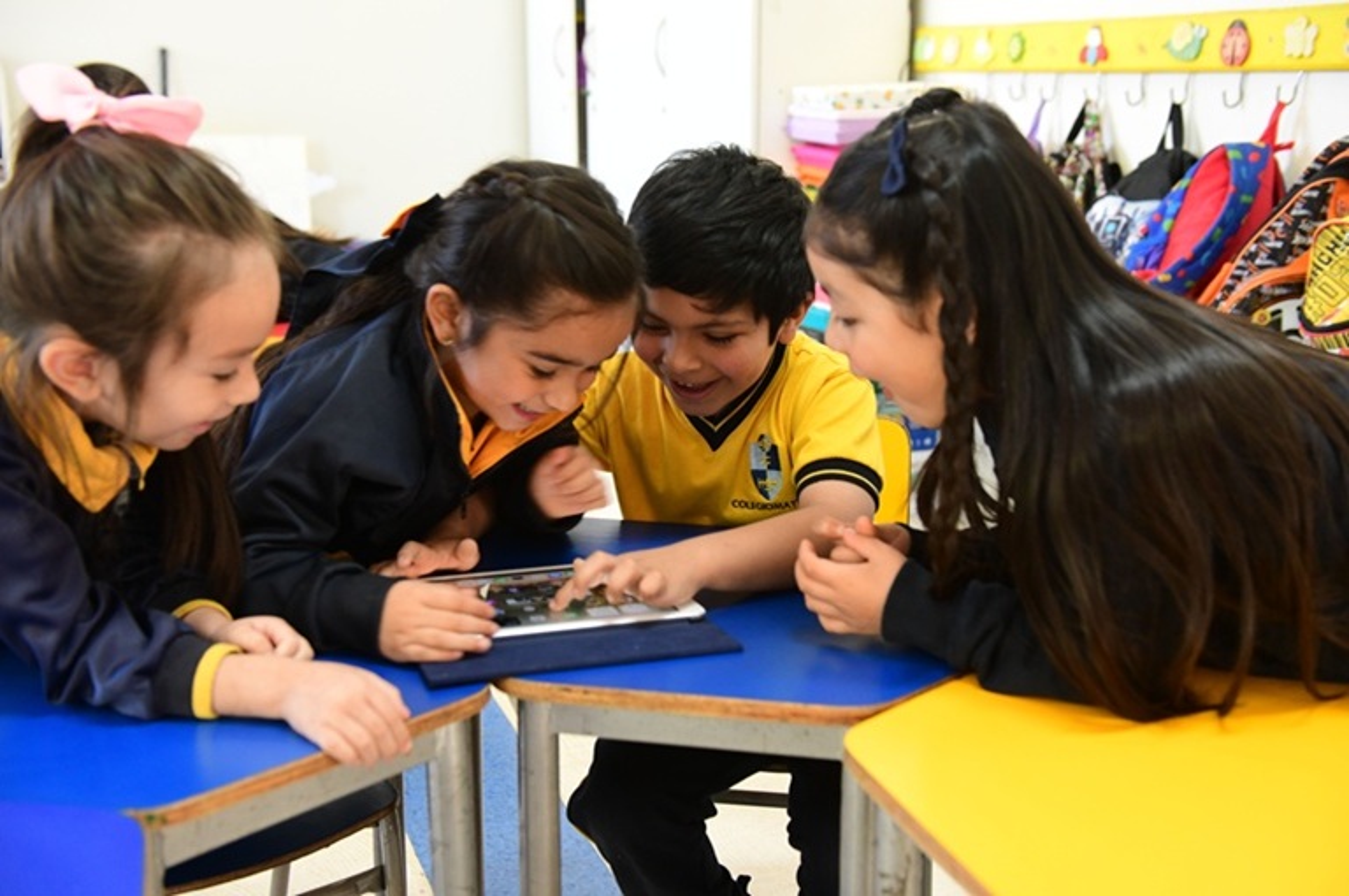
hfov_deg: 44.5
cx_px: 674
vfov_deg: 30.4
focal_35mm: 44
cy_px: 448
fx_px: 1647
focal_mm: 44
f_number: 4
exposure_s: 1/80
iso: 2500
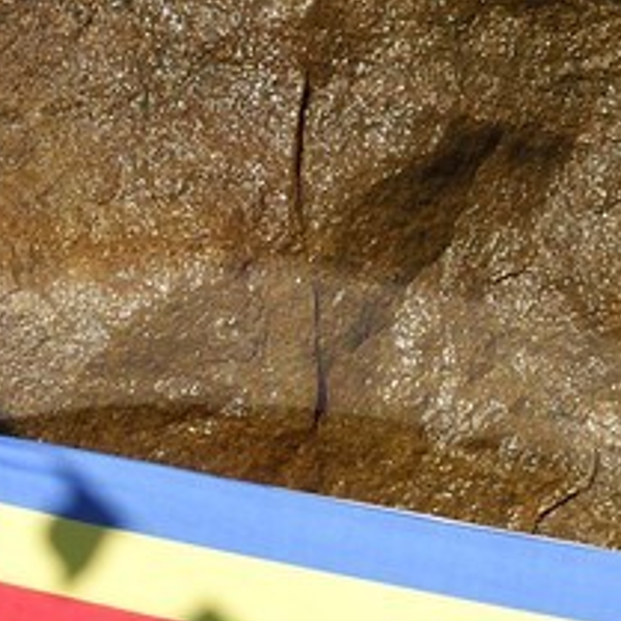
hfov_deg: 5.6
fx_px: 6332
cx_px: 193
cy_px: 1503
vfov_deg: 5.4
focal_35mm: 312
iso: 200
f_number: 10
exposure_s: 1/250
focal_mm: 48
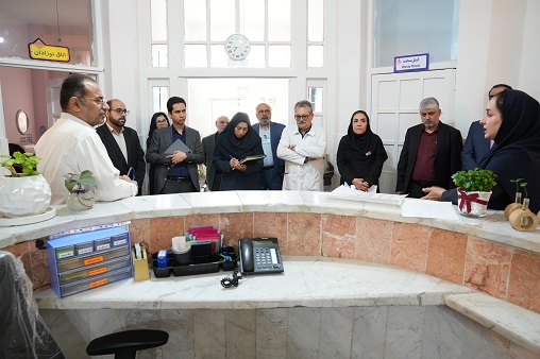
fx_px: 360
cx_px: 270
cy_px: 180
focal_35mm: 24
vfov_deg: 53.1
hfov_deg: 73.8
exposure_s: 1/60
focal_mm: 24
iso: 4000
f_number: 5.6
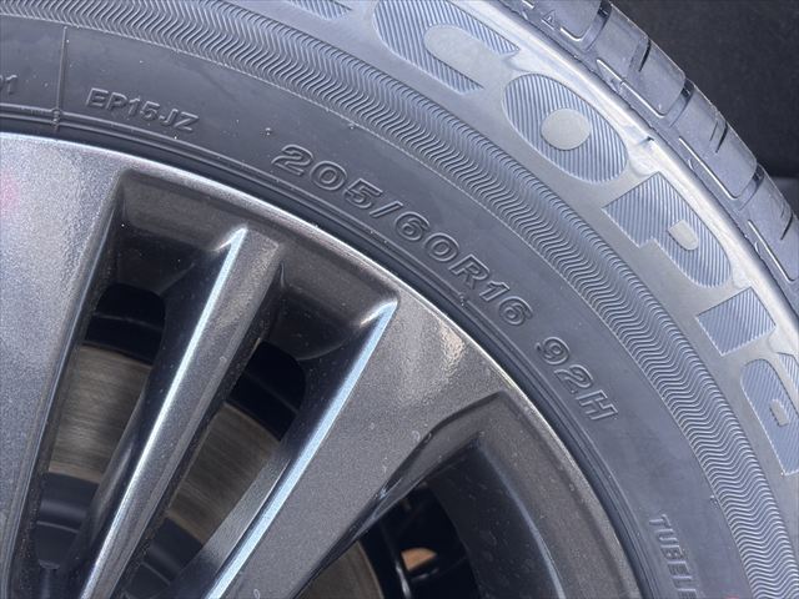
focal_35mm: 52
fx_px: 1200
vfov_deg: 28.0
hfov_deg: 36.8
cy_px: 300
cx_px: 400
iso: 64
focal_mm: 5.96
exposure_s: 1/60
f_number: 1.6
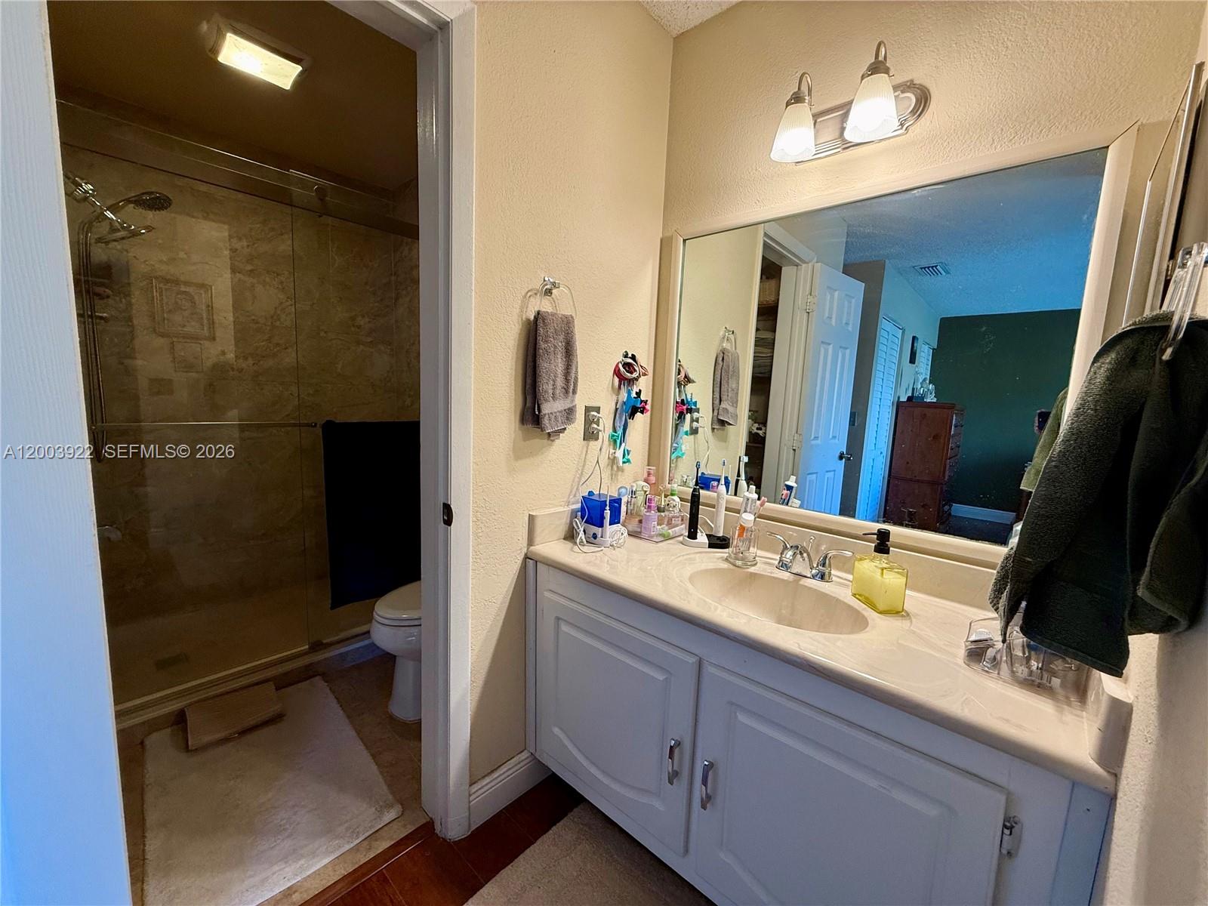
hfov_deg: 102.1
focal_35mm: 14
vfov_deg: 85.7
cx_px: 604
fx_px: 489
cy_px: 453
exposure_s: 1/120
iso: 160
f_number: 2.2
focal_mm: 2.22
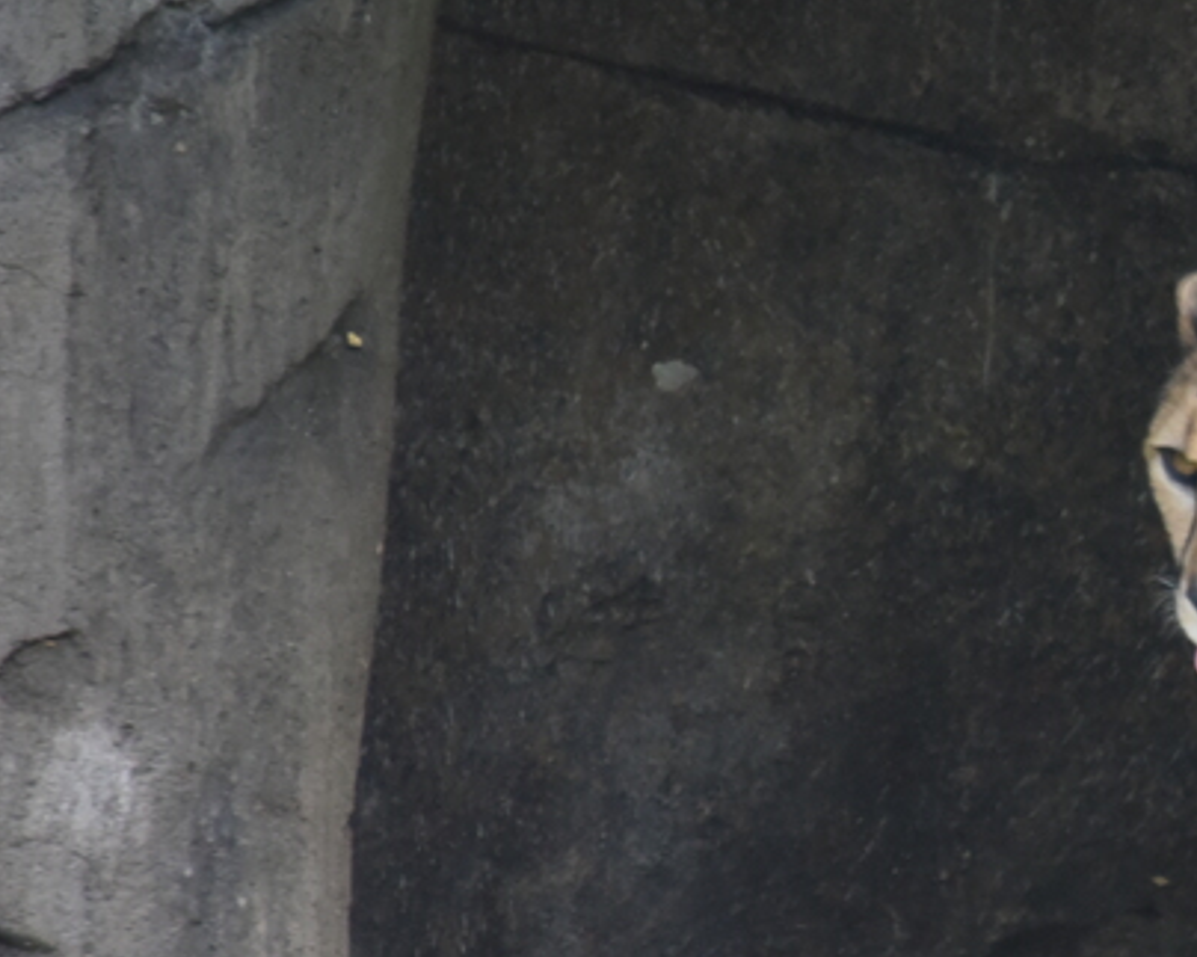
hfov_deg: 2.2
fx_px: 31628
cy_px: 527
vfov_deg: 1.7
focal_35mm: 893
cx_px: 1807
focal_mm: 300
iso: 2000
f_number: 5.6
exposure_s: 1/640
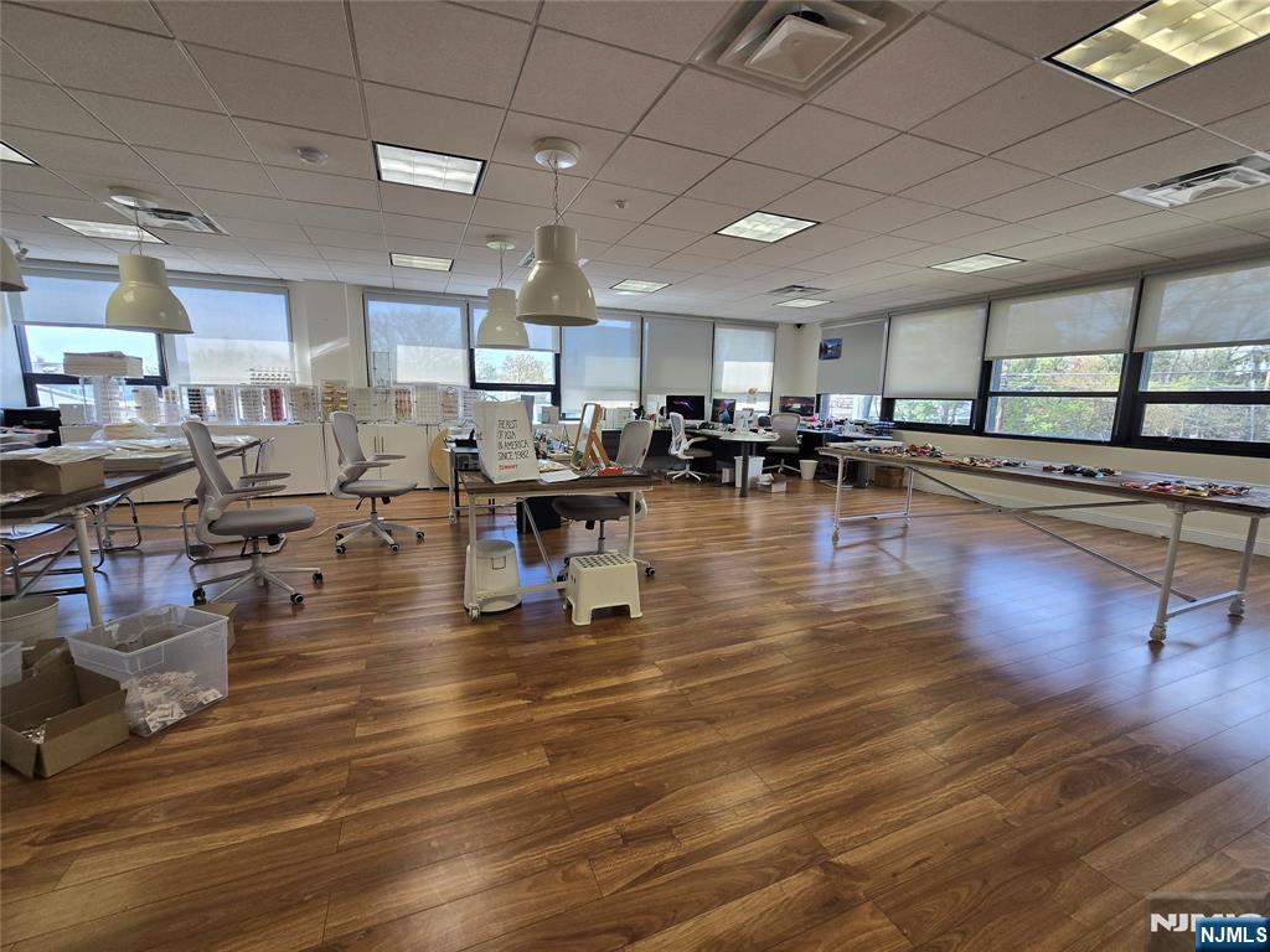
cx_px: 635
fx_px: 477
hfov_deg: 106.2
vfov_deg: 89.9
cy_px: 476
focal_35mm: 13
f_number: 2.2
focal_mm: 2.2
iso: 80
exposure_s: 1/120
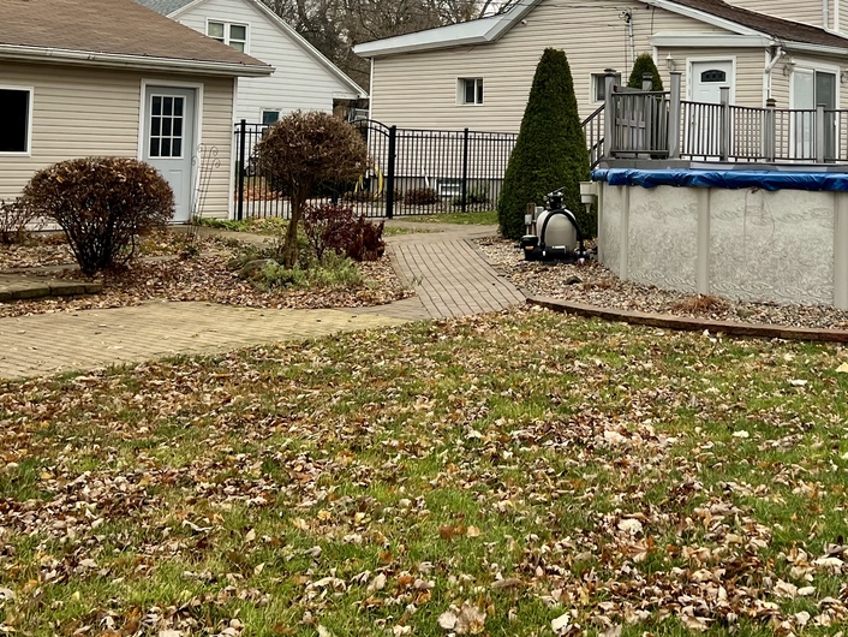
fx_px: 1299
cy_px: 52
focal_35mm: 53
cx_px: 605
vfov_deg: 26.5
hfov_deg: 35.6
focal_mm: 5.7
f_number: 1.5
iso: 50
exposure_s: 1/769
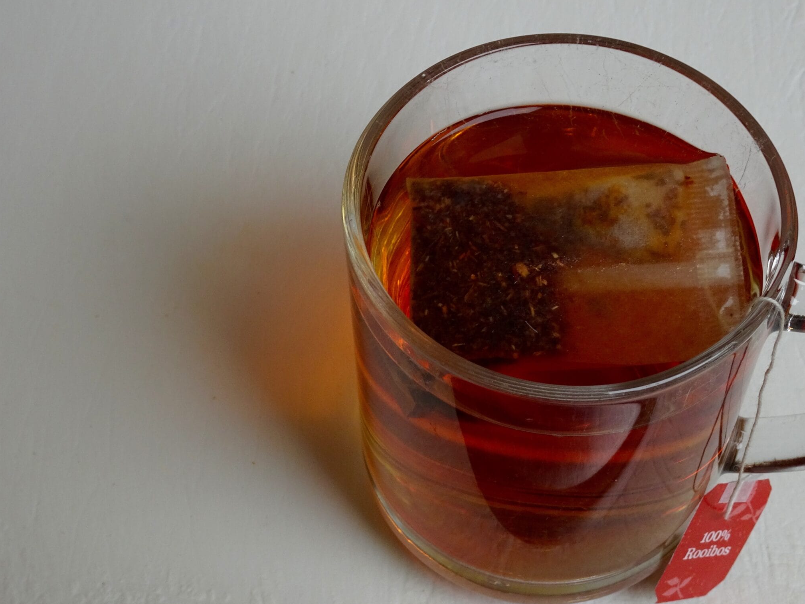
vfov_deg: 22.3
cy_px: 277
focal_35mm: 66
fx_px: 1535
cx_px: 455
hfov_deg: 29.4
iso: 100
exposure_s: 1/60
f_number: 4.5
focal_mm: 8.84
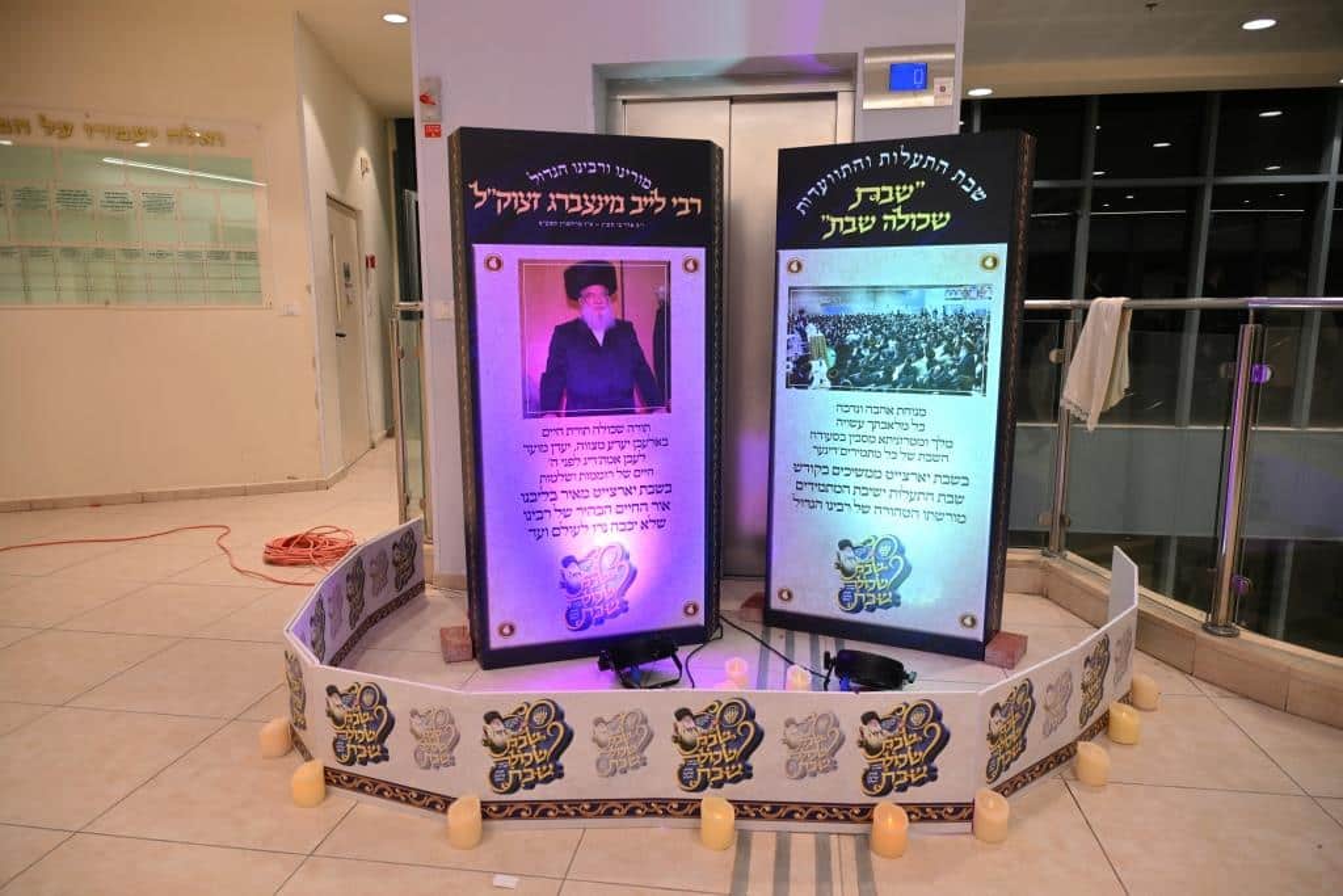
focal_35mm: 24
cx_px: 672
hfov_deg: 73.7
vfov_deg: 53.1
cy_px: 448
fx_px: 895
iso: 320
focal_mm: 24
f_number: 4
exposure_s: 1/200
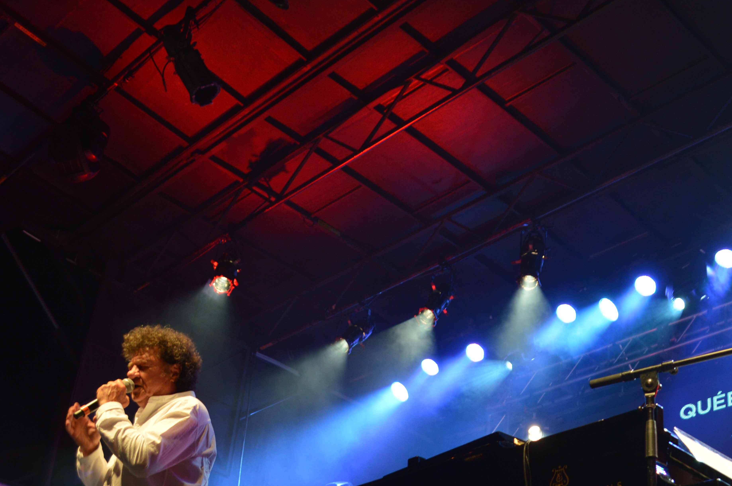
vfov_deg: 24.7
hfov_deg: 36.6
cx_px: 472
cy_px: 361
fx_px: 1097
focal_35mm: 54
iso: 400
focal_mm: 22
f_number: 3.8
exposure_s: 1/50
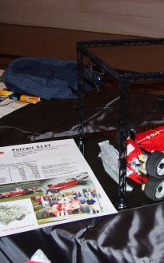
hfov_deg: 24.3
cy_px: 133
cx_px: 139
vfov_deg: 38.9
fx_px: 373
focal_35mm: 52
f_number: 2.7
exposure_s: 1/60
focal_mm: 6
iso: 80
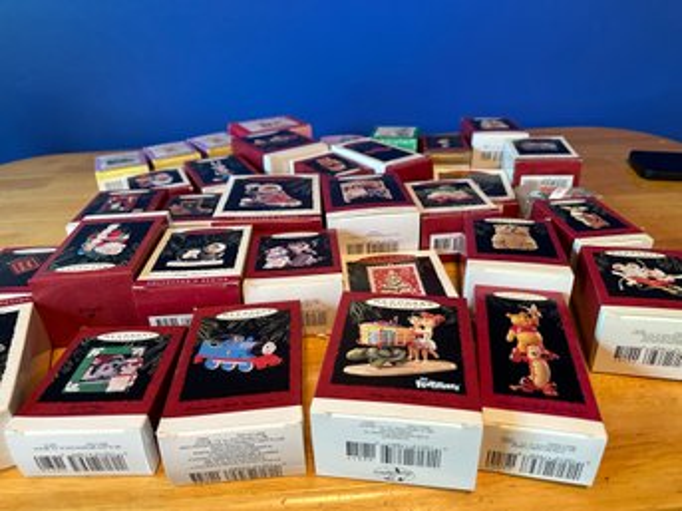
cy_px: 256
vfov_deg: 56.8
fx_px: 473
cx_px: 341
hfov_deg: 71.6
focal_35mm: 24
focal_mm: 6.86
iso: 400
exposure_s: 1/60
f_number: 1.78
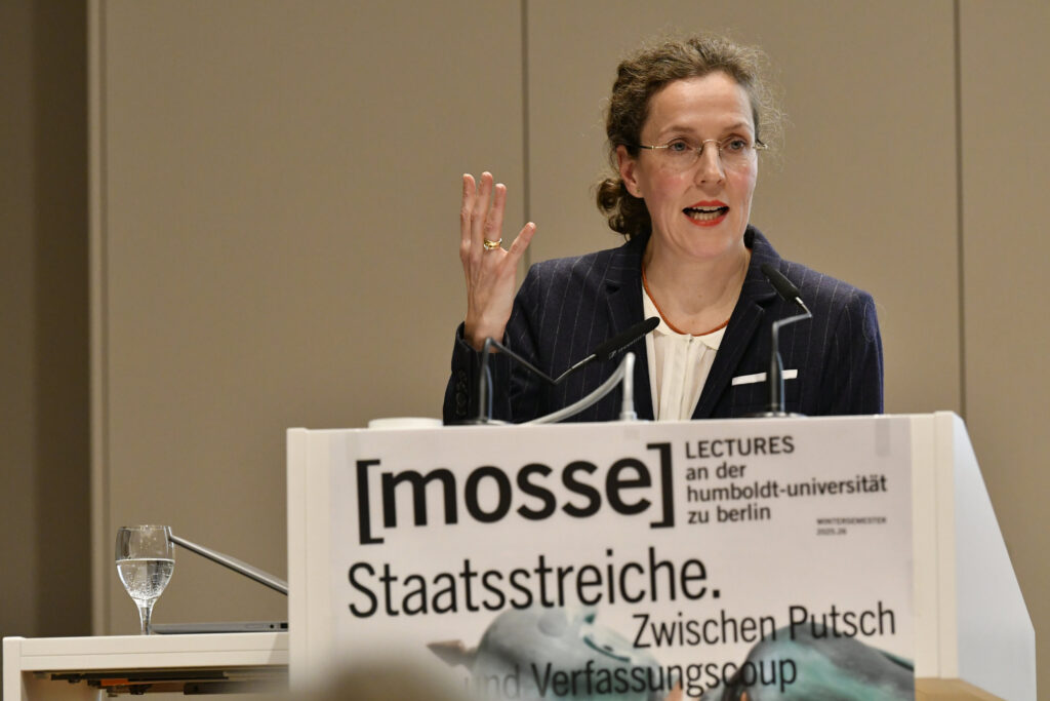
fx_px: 7001
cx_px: 525
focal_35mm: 240
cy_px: 350
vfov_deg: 5.7
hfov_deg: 8.6
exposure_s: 1/320
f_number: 4
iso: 3200
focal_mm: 160
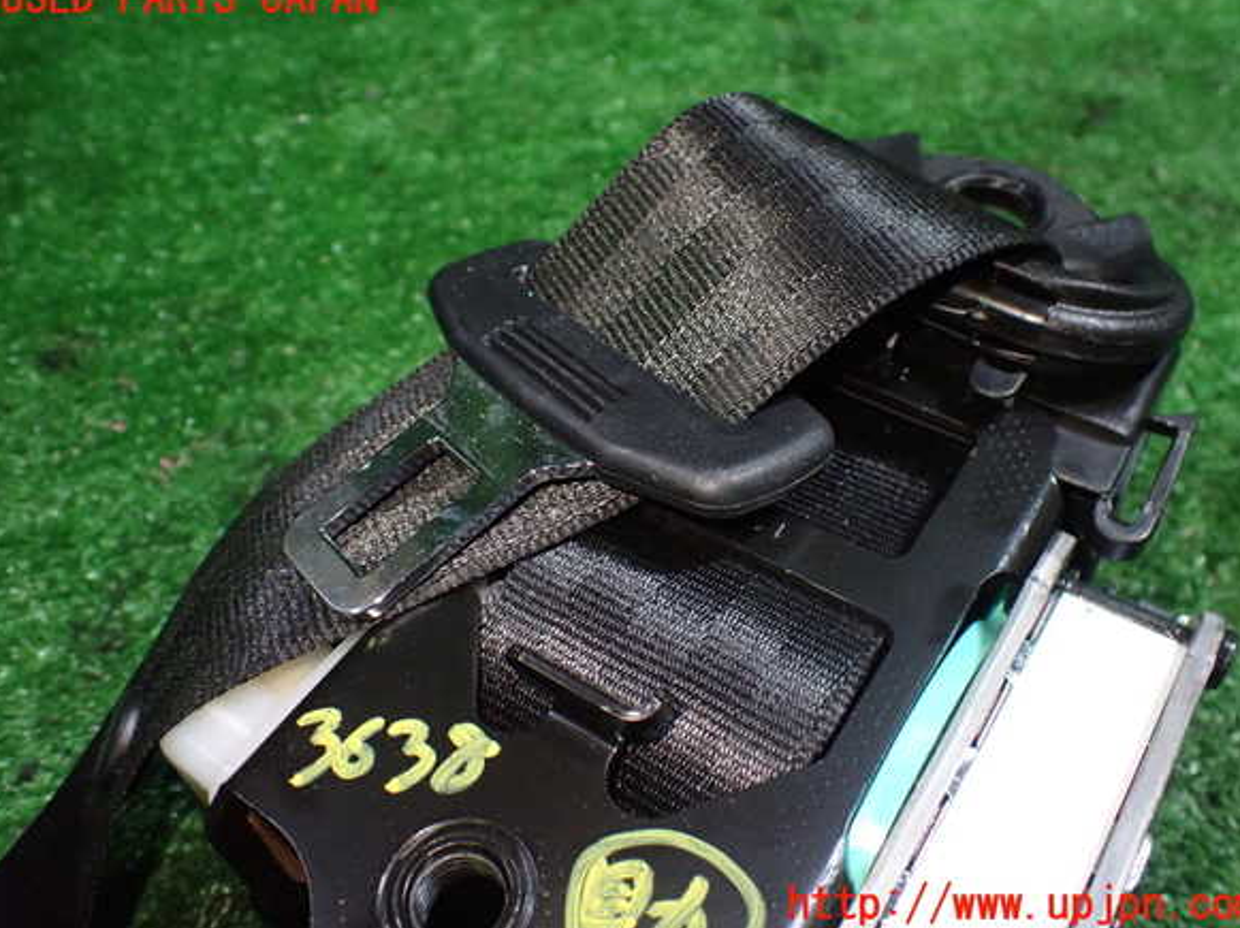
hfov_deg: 58.4
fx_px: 1110
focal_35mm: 31
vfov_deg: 45.4
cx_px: 630
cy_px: 452
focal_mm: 5.4
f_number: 2.3
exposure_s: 1/100
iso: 800
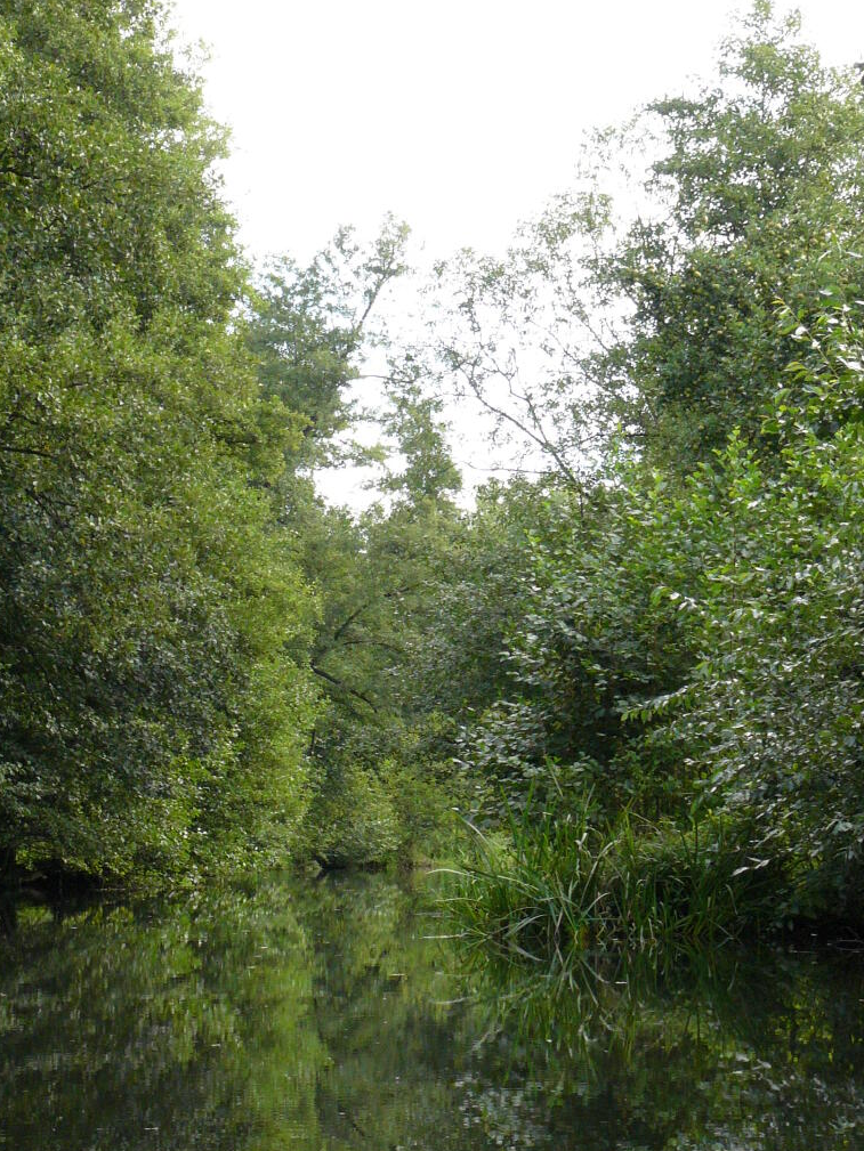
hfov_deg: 15.2
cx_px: 366
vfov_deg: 20.2
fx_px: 3227
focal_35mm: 97
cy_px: 779
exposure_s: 1/125
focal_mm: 11.4
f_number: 5
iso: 200
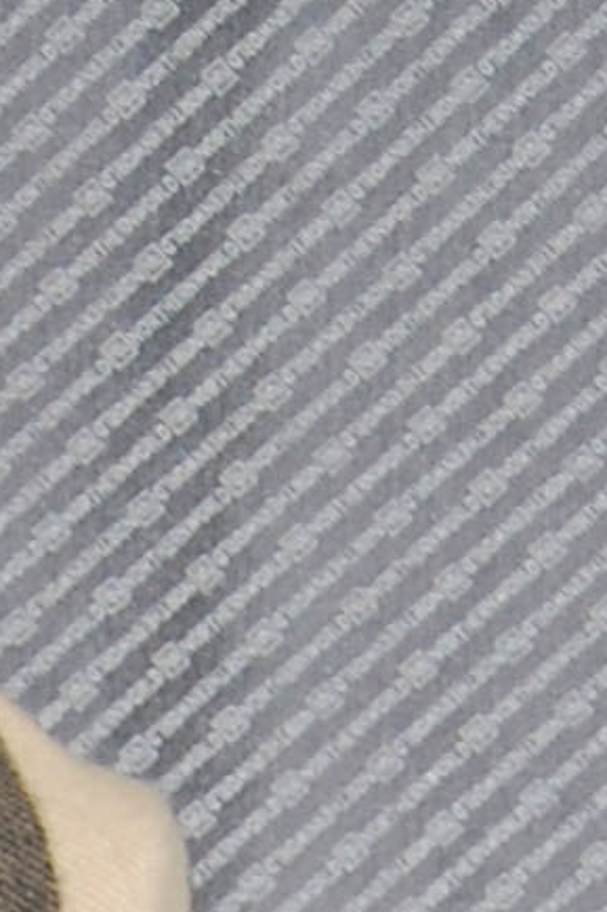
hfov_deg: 4.6
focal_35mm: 291
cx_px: -849
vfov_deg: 6.6
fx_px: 7365
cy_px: 2440
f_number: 4.2
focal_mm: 28
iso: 400
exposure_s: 1/60
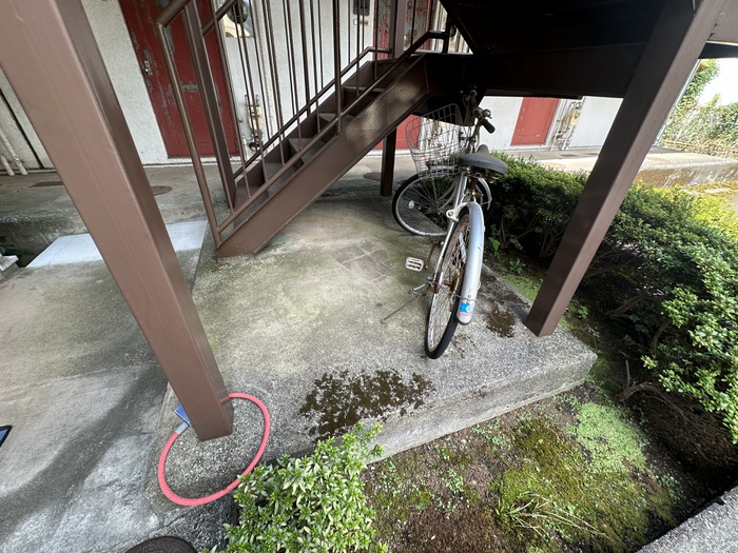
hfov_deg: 102.1
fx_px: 298
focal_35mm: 14
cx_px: 369
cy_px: 276
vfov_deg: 85.7
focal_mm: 2.22
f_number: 2.2
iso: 40
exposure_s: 1/99
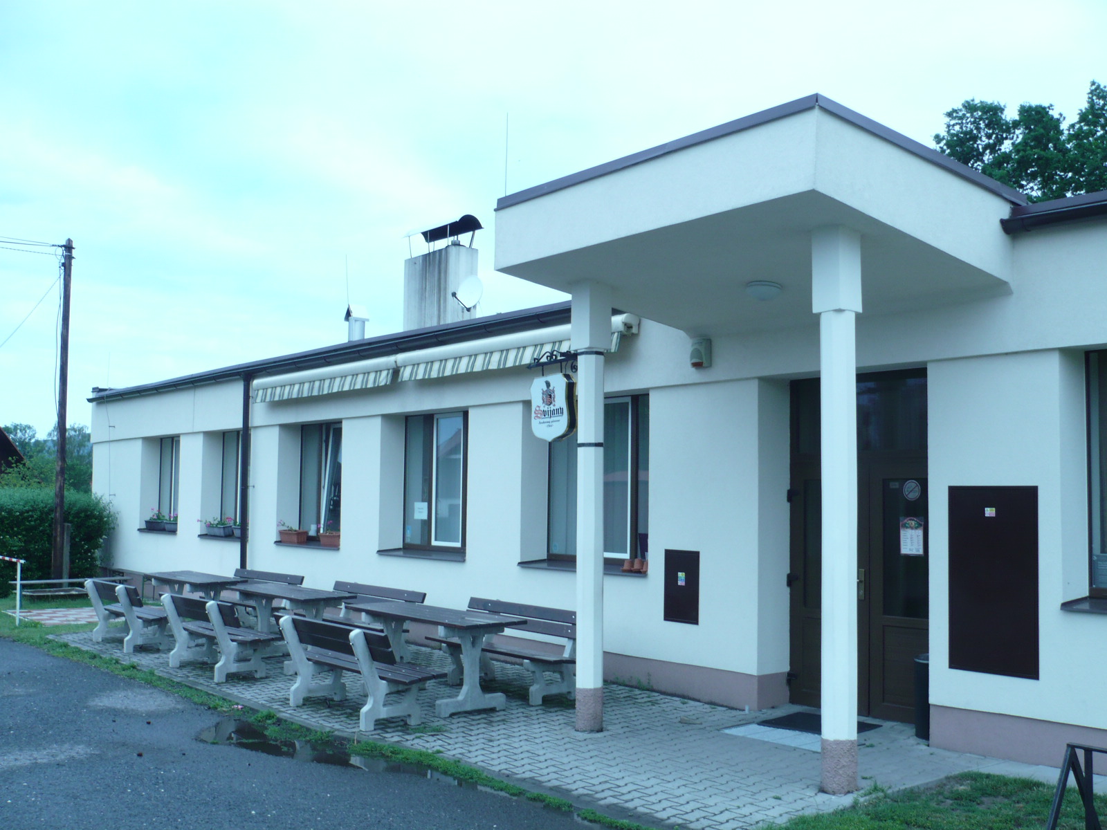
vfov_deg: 40.7
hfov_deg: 52.6
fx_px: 1119
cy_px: 415
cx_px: 554
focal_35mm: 35
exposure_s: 1/125
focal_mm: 5.8
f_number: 8
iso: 100
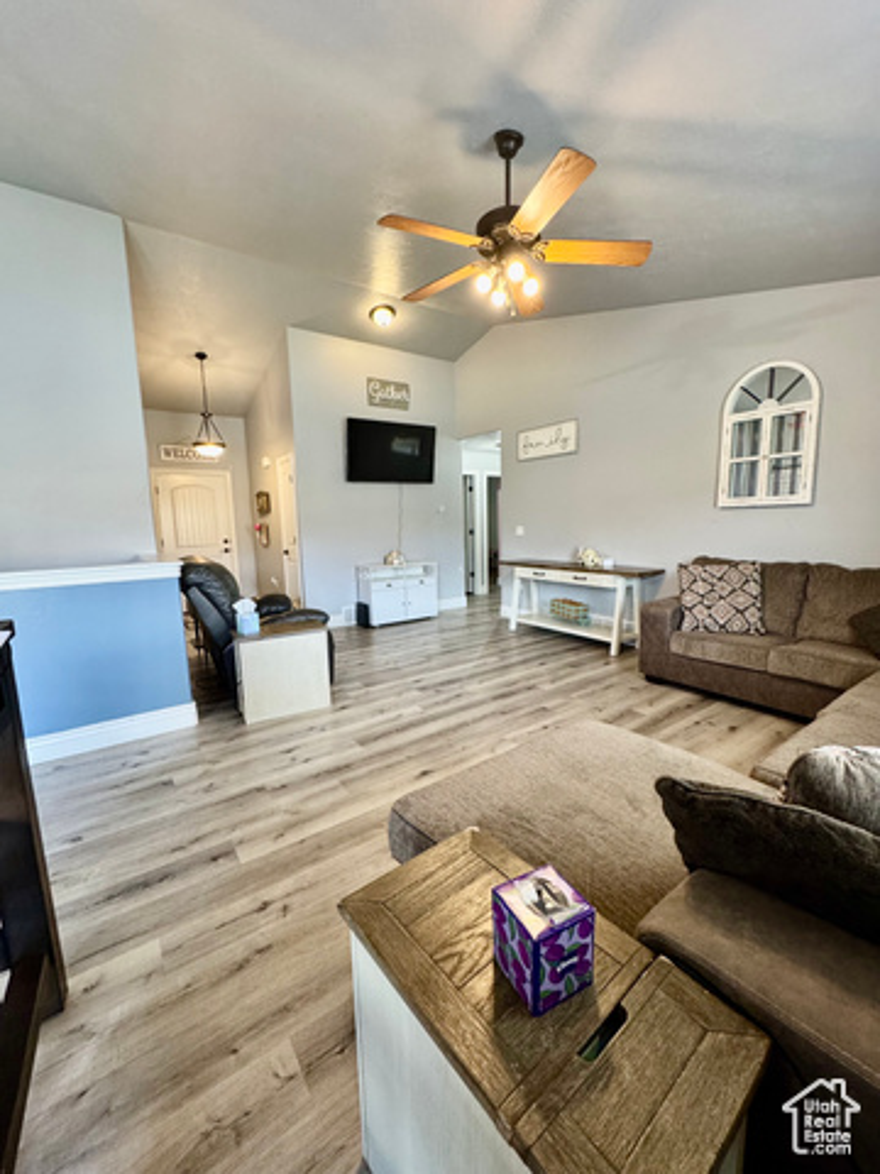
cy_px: 587
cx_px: 440
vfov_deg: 102.1
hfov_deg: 85.7
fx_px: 475
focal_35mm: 14
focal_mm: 2.22
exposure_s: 1/60
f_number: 2.2
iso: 250
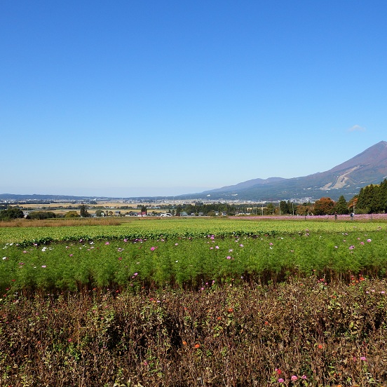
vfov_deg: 54.0
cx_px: 201
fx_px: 379
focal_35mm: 30
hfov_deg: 54.0
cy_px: 196
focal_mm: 4.5
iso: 80
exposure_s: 1/160
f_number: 8.7
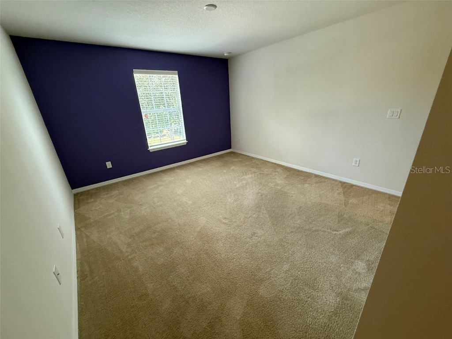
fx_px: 183
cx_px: 226
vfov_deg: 85.7
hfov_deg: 102.1
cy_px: 170
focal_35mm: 14
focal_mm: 2.22
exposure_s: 1/120
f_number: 2.2
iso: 400
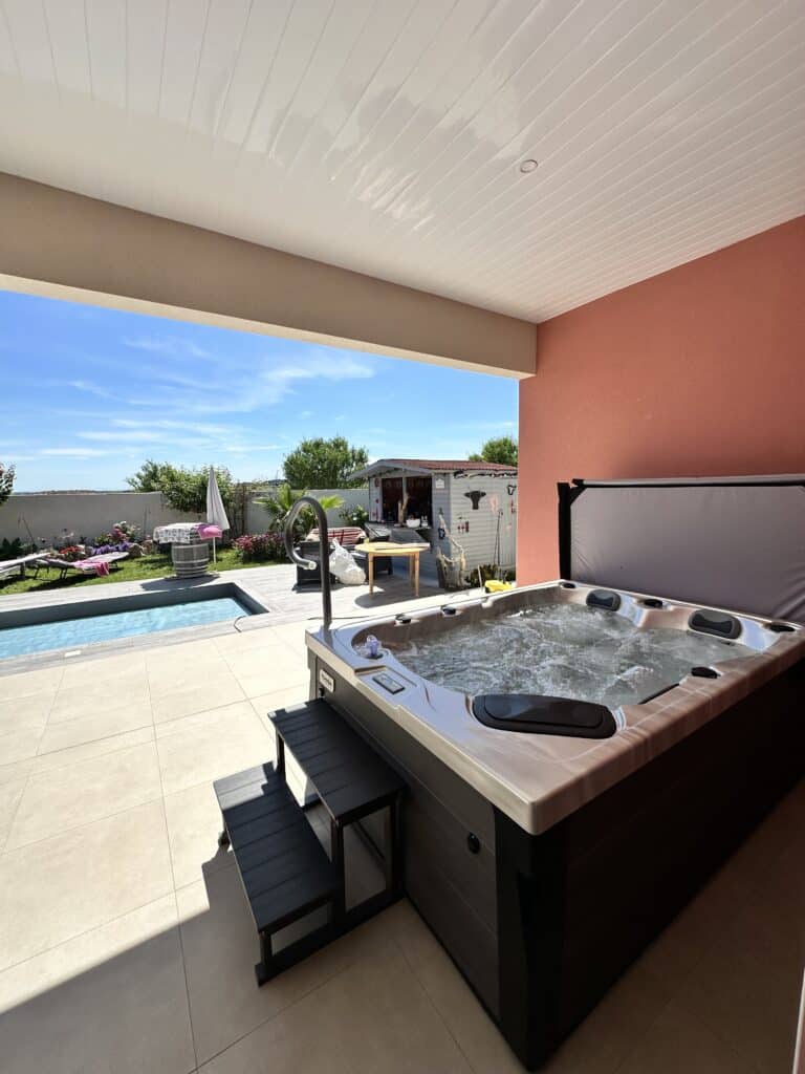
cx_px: 402
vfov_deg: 102.1
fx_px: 434
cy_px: 537
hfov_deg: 85.7
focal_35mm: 14
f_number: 2.2
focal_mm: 2.22
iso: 40
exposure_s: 1/2304
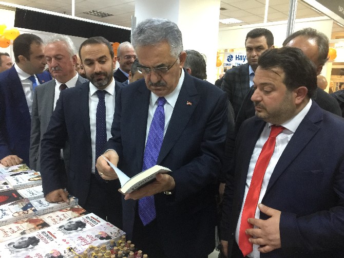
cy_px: 129
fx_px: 288
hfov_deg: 61.7
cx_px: 172
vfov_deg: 48.2
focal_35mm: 29
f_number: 2.2
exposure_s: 1/10
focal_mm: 4.15
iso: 125
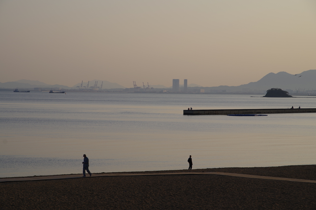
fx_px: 921
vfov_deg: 13.0
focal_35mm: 105
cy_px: 105
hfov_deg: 19.5
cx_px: 158
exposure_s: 1/320
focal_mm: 70
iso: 100
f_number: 7.1
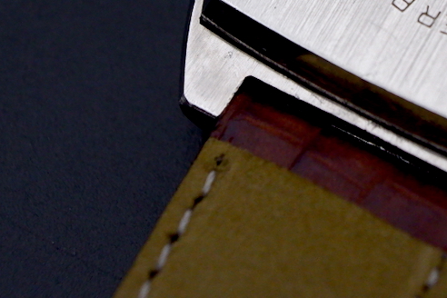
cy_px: -76
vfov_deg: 8.3
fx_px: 2024
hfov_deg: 12.5
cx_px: 371
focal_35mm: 163
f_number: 6.4
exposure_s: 1/4000
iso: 3200
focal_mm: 39
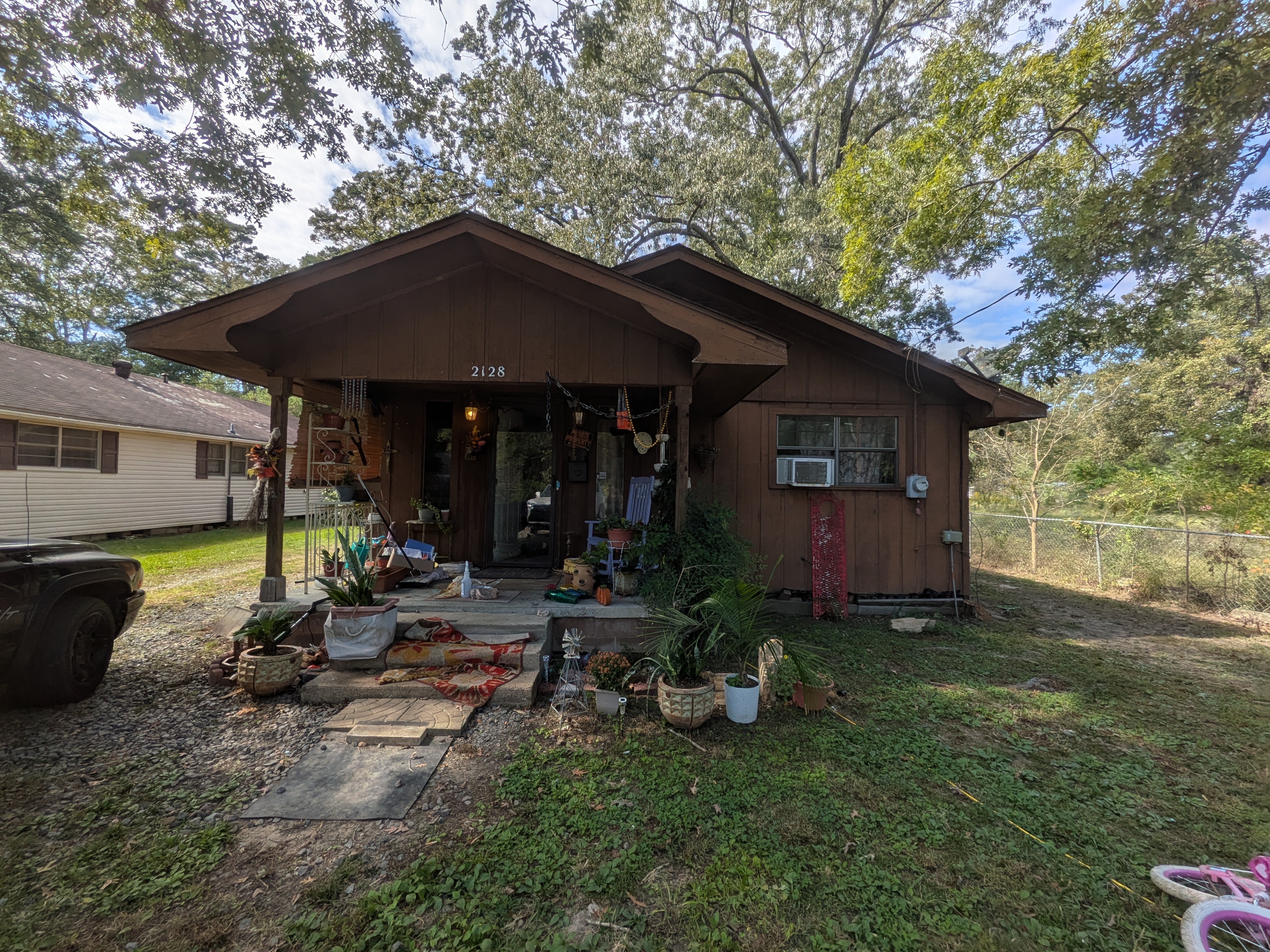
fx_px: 514
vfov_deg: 85.7
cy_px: 476
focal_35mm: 14
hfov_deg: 102.1
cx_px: 635
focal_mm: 1.85
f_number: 2.2
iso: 50
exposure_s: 1/1527
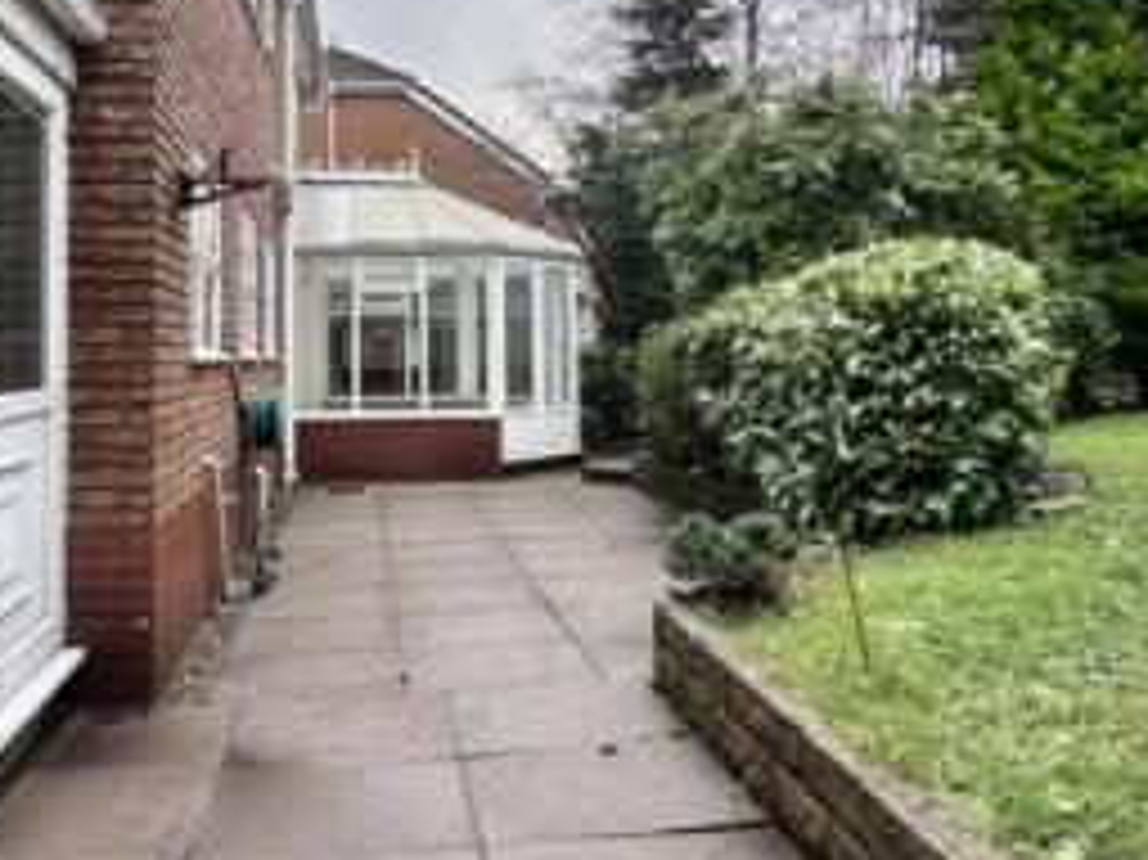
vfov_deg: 43.6
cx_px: 414
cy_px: 304
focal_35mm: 32
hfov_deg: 56.0
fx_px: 1061
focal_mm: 2.22
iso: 40
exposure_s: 1/141
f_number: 2.2
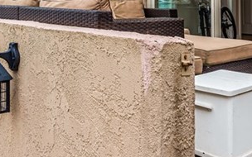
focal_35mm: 48
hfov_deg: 41.2
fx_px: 330
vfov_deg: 25.2
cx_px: 82
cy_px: -9
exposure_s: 1/80
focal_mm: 14
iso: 100
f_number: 6.3
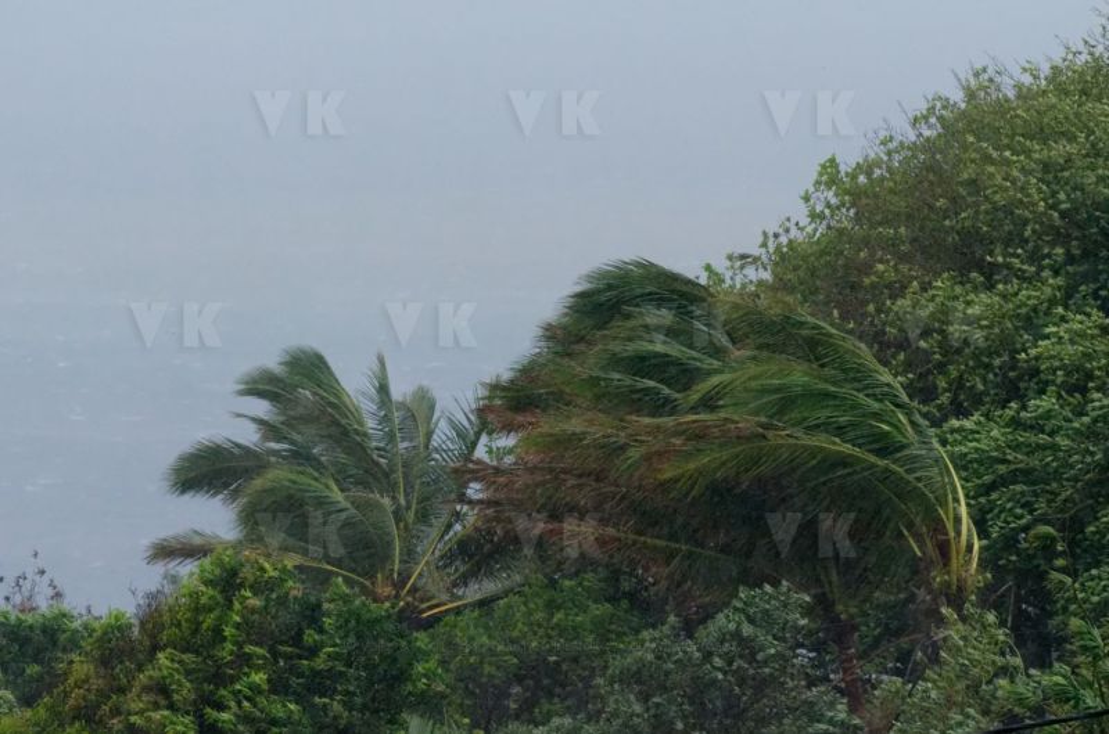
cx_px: 554
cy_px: 367
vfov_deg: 4.6
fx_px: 9223
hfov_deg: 6.9
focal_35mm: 300
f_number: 11
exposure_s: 1/500
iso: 2000
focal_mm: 200
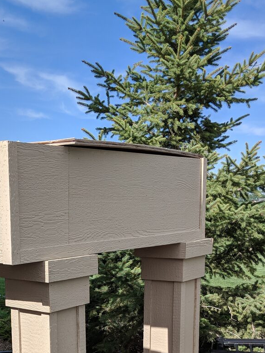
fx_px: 571
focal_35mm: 56
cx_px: 57
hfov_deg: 25.7
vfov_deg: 32.5
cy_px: 320
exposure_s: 1/2924
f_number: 1.8
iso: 50
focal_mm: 4.44
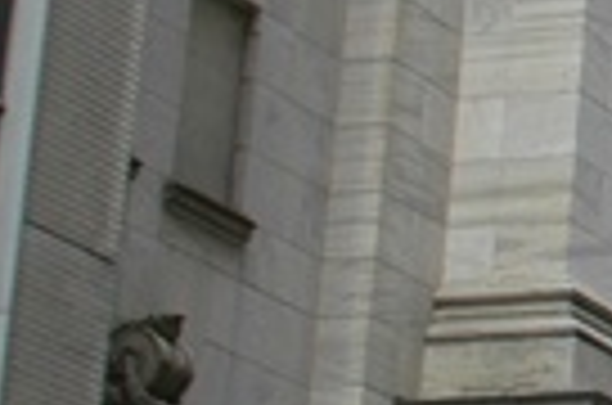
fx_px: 4189
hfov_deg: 7.8
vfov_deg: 5.5
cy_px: -104
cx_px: 1386
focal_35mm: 247
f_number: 8
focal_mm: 28
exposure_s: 1/80
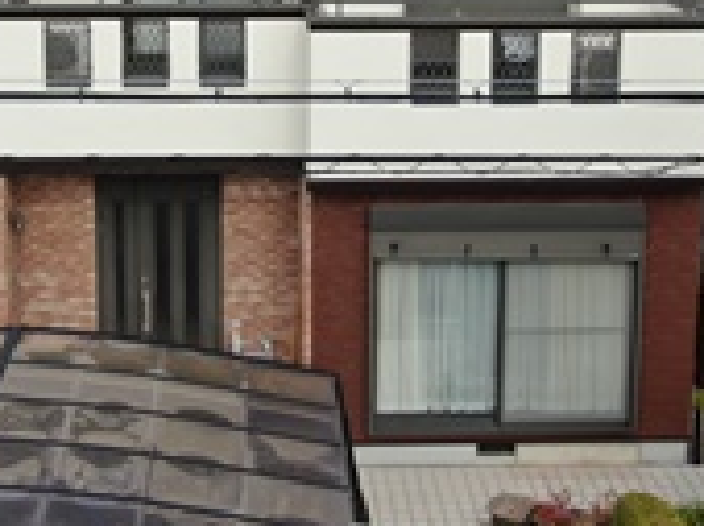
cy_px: 58
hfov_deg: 26.3
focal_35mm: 74
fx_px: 1503
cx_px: 290
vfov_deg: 19.5
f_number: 3.3
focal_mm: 6.21
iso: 100
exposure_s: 1/640
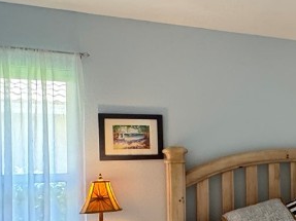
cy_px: 156
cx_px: 359
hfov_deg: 31.6
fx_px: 427
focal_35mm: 50
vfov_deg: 28.8
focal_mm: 2.22
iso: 400
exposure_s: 1/60
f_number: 2.2
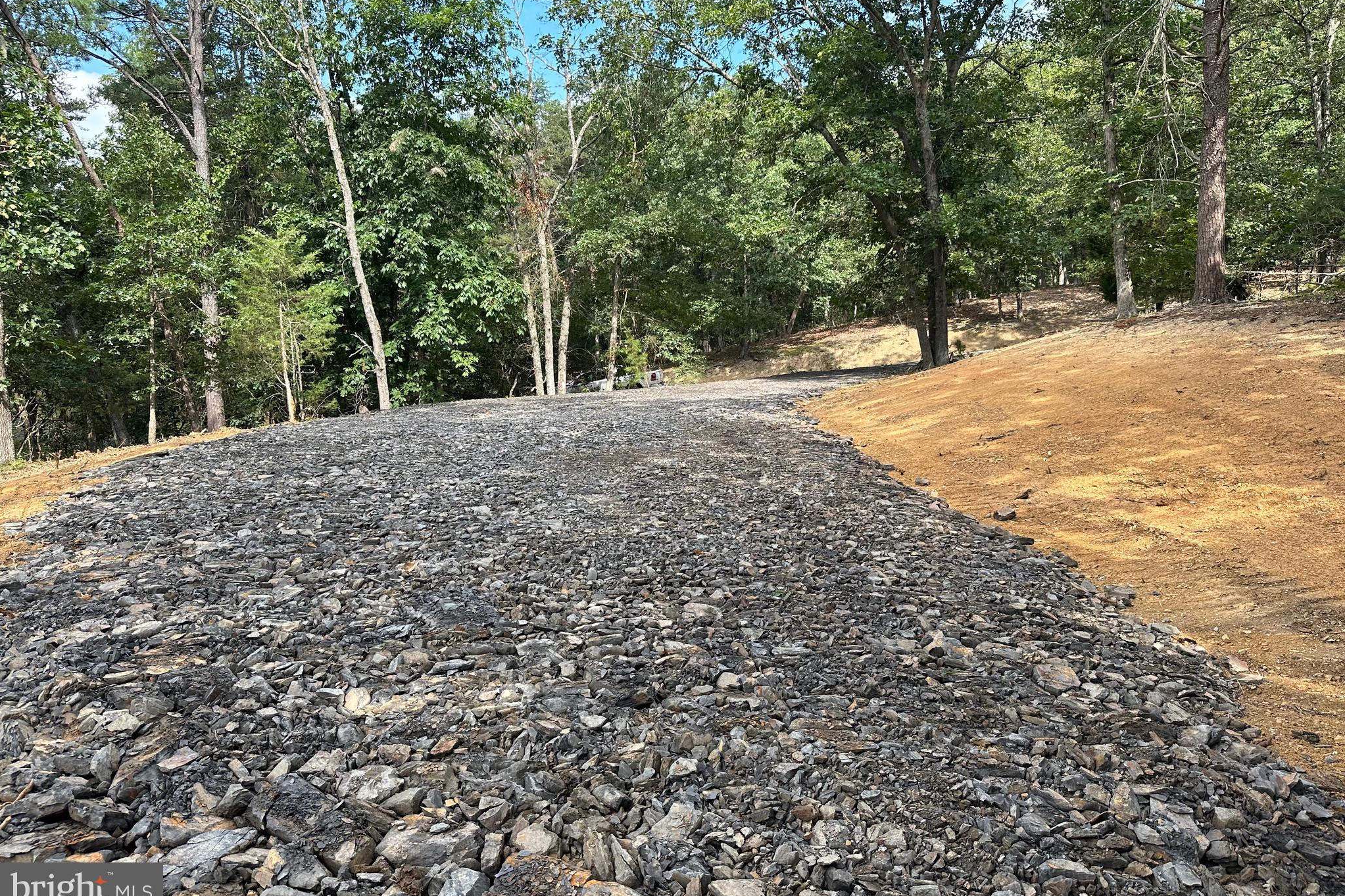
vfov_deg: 51.2
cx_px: 672
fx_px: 934
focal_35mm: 25
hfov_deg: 71.5
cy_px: 412
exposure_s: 1/999
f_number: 1.78
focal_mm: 6.86
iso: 80
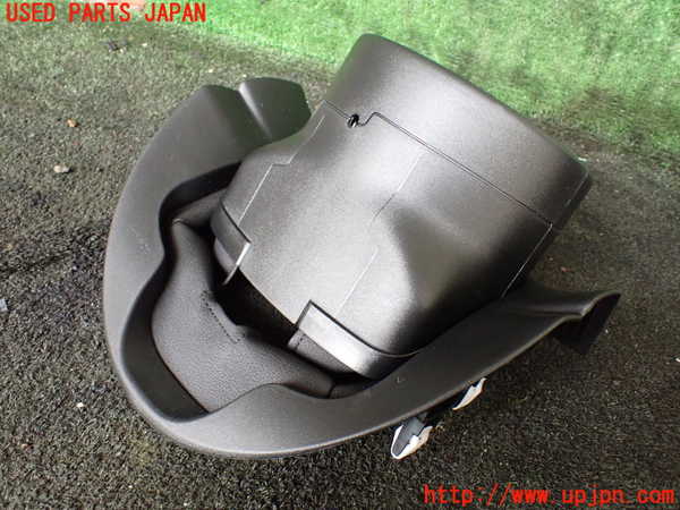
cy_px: 255
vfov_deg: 46.8
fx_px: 589
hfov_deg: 60.0
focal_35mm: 30
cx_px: 340
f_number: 2.3
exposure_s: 1/100
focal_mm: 5.4
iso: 800
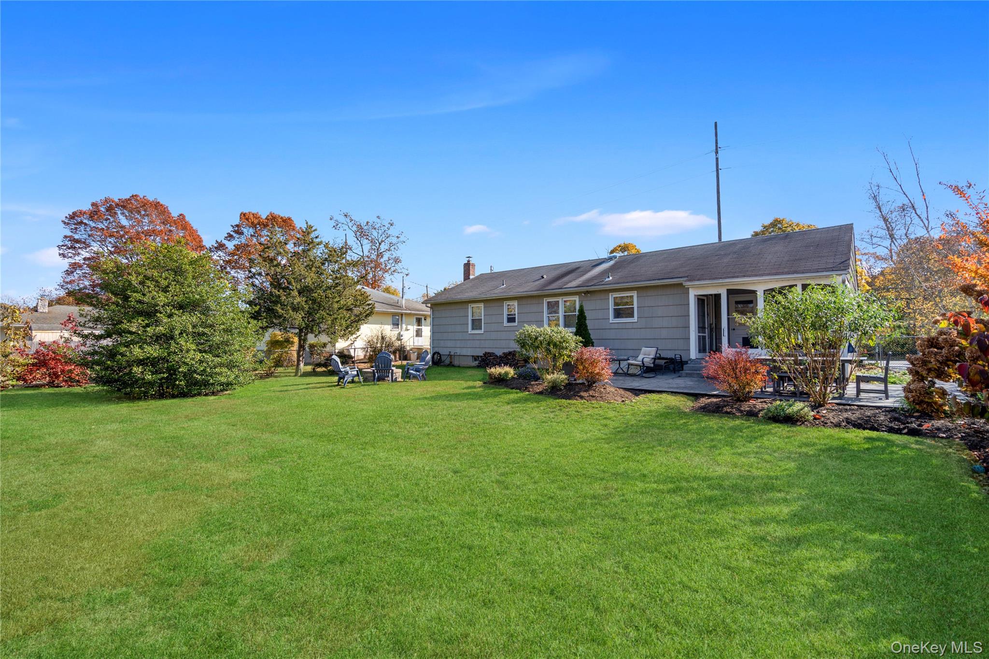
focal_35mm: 16
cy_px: 330
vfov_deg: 73.7
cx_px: 494
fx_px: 439
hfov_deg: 96.7
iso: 100
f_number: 5.6
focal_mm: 16
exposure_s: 1/200
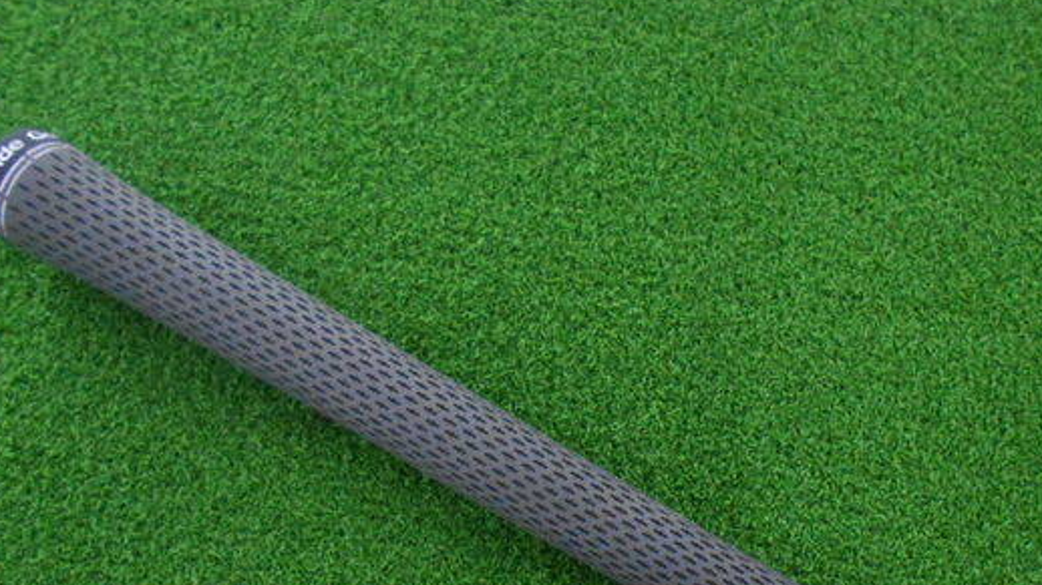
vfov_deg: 33.0
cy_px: 438
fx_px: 967
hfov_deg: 56.5
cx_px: 583
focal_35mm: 35
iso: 800
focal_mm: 4.6
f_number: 3.2
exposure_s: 1/160
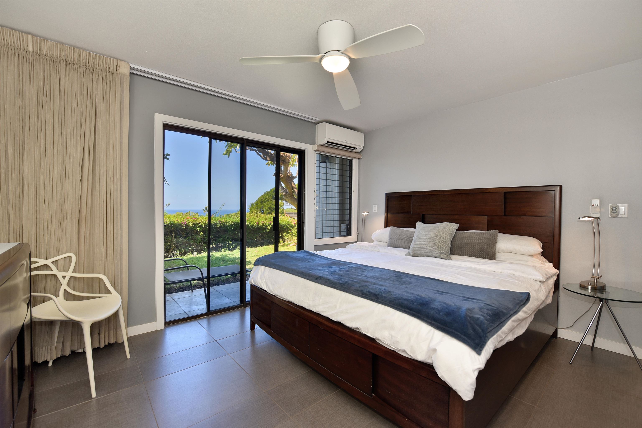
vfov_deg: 77.4
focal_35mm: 15
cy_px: 214
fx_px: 268
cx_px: 321
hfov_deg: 100.4
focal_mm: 15
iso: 4500
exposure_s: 1/60
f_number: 16
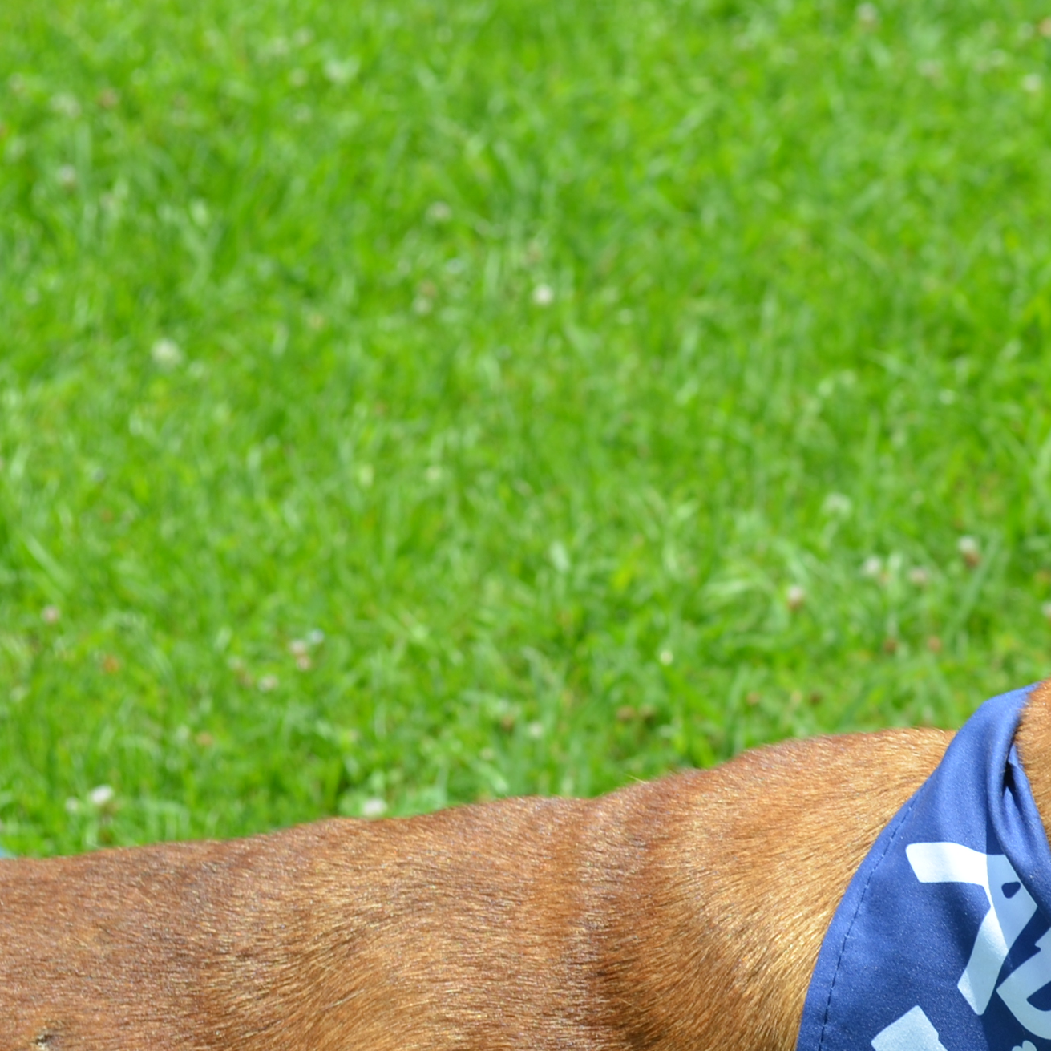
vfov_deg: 10.6
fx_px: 5668
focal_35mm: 165
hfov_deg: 10.5
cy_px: 862
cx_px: 1066
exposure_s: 1/250
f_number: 8
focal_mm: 46
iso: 110
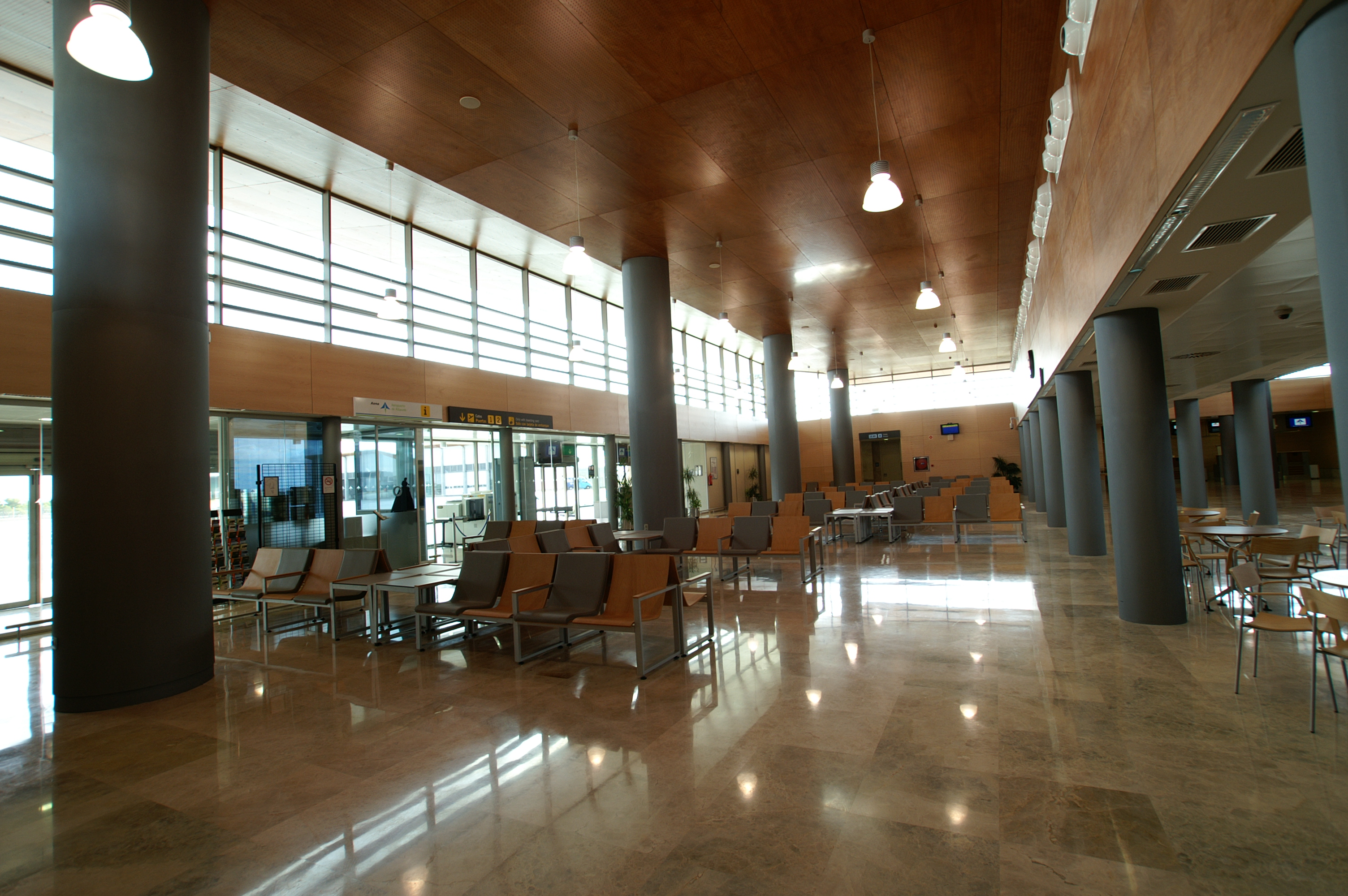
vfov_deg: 72.0
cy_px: 448
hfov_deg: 95.0
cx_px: 674
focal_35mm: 16
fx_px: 617
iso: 160
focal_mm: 11
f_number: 6.3
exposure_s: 1/30
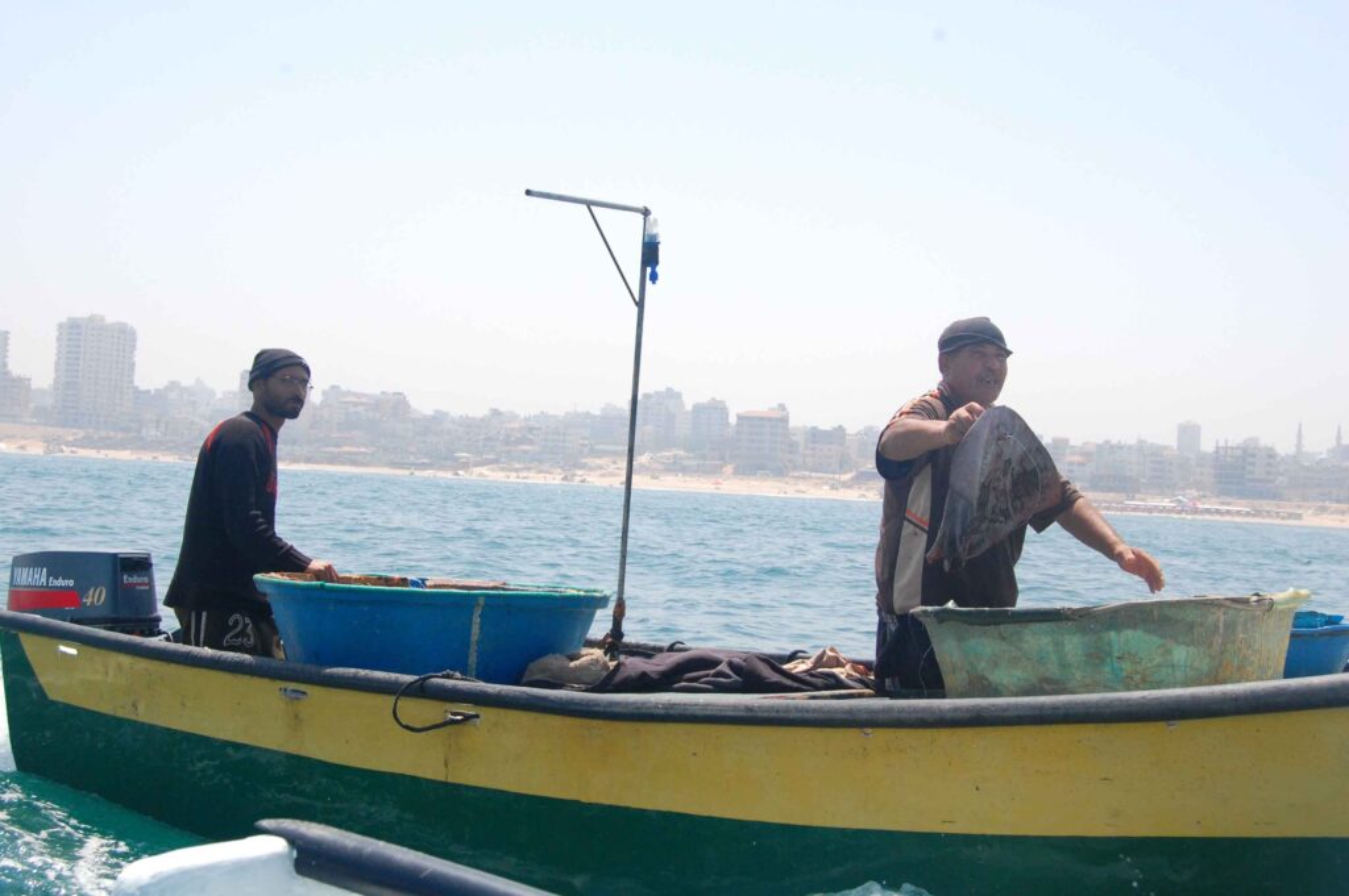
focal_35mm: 46
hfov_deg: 42.4
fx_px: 1741
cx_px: 674
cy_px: 448
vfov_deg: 28.9
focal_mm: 31
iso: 800
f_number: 10
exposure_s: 1/1000
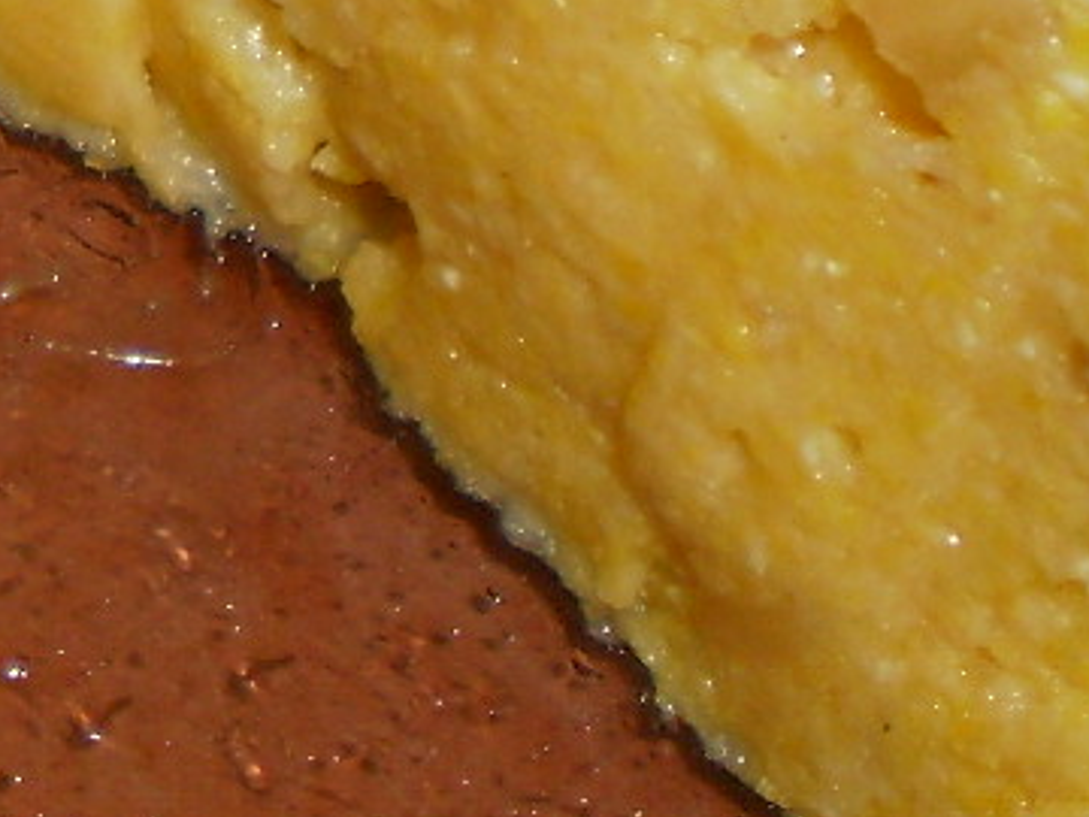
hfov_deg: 11.6
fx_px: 5034
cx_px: -708
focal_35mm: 160
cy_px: -614
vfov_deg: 8.9
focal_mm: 6.3
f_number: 3.1
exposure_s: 1/30
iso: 125
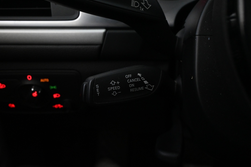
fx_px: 222
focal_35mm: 32
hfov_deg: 59.1
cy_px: 83
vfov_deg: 41.4
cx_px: 125
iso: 5000
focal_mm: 20.5
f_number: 5.6
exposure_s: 1/30
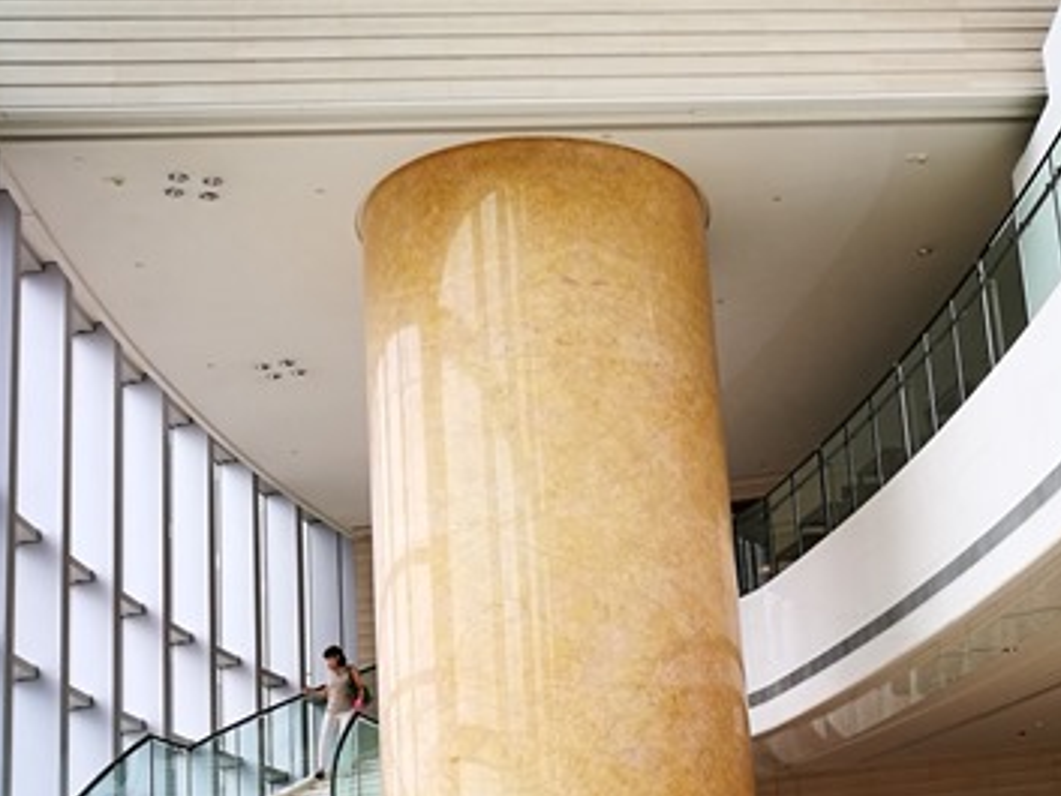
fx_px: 1686
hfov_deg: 34.3
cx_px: 778
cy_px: 586
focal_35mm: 55
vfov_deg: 26.3
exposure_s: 1/120
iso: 64
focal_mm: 4.5
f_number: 2.2
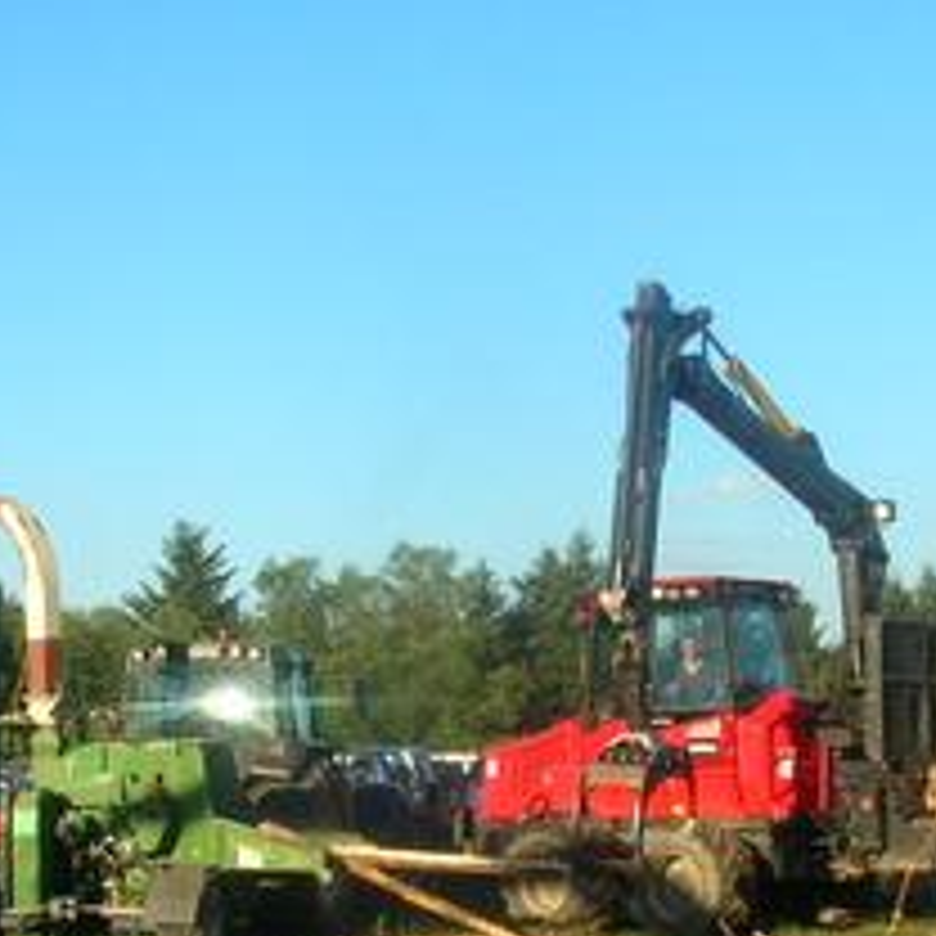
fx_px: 2906
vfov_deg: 18.2
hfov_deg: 18.3
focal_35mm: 95
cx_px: 522
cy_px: 648
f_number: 5.6
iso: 50
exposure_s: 1/173
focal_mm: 5.8
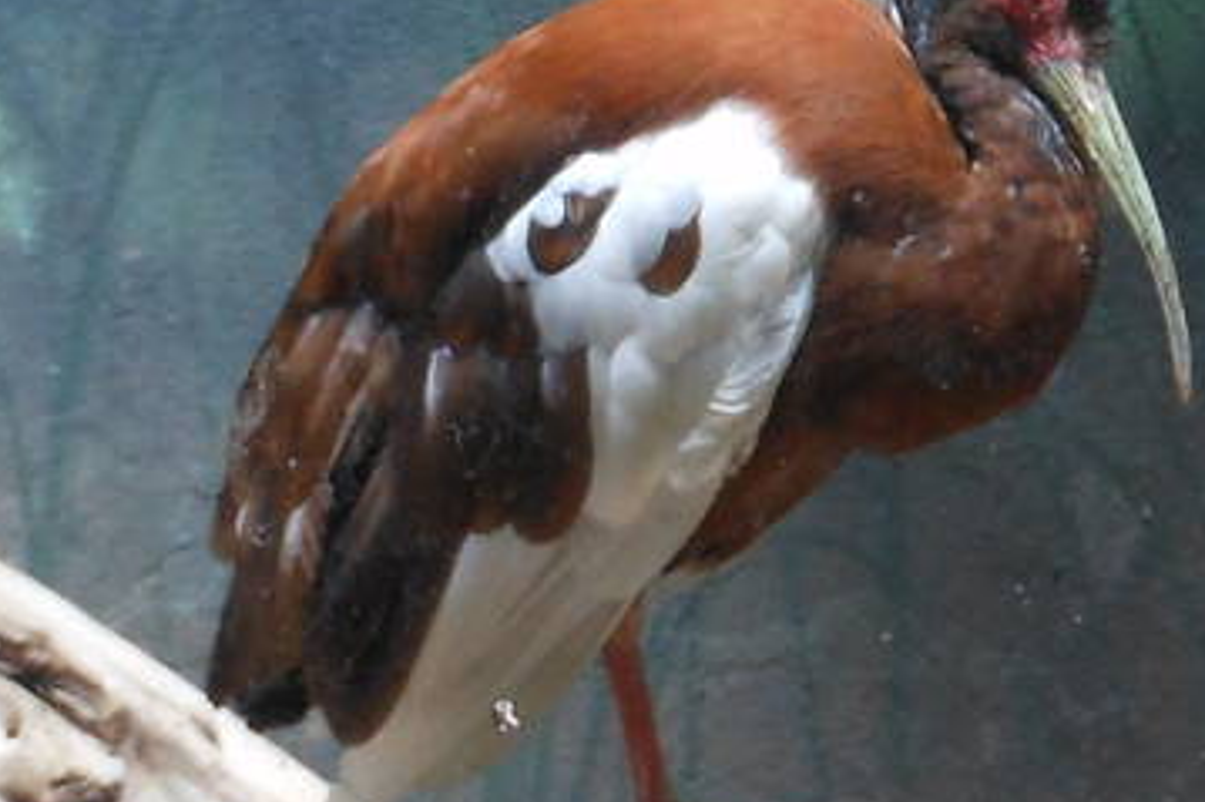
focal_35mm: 292
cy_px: 309
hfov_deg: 7.1
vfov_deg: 4.7
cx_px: 839
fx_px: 9769
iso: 160
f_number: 5
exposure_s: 1/30
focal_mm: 11.2
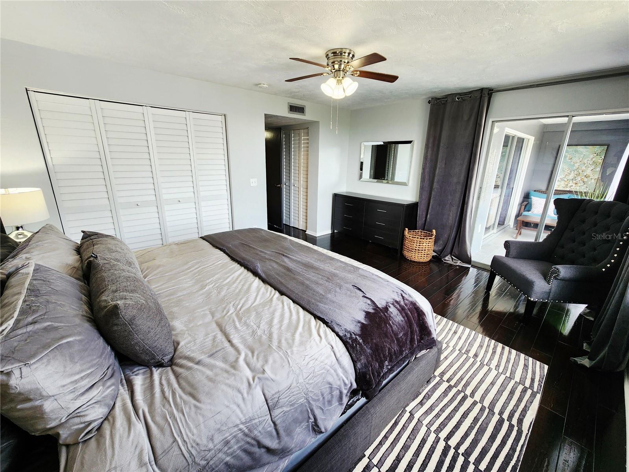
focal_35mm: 13
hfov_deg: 106.2
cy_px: 236
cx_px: 314
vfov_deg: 89.9
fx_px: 236
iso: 125
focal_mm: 2.2
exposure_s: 1/60.2
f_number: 2.2
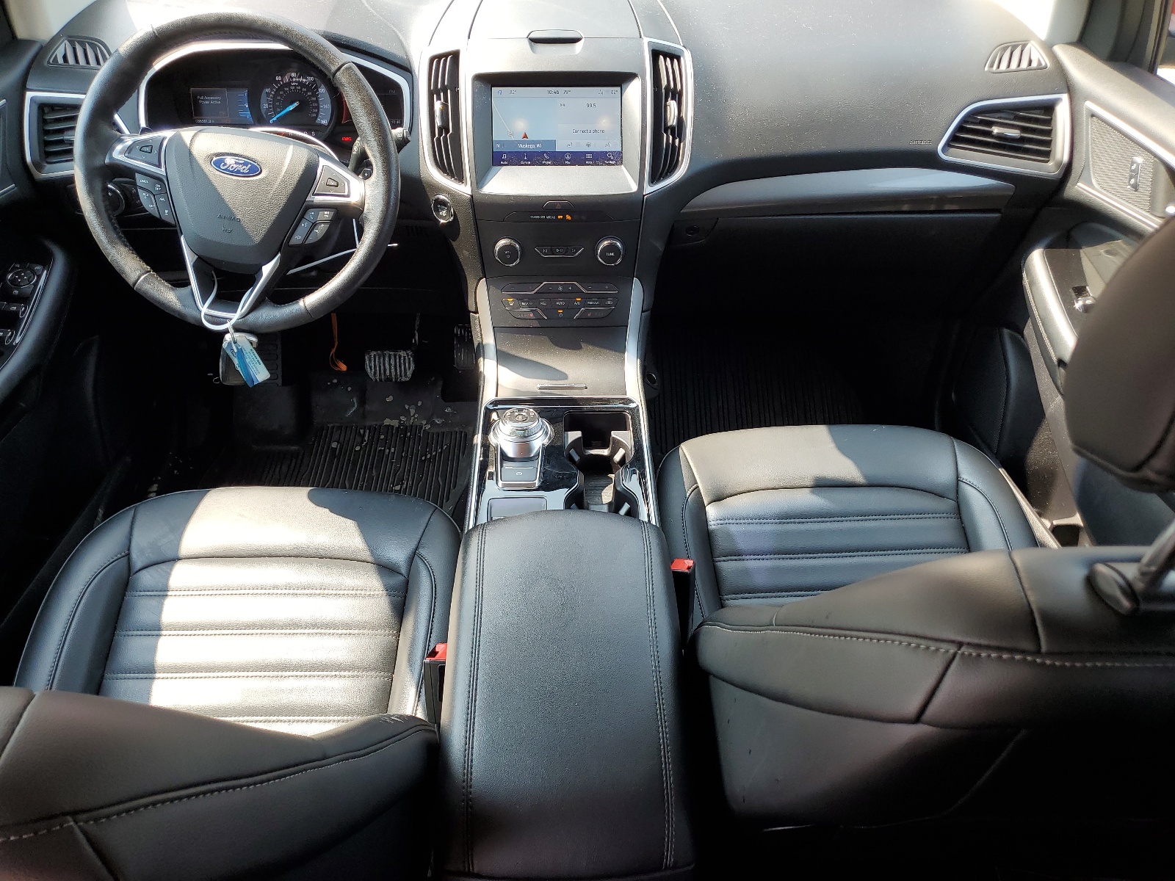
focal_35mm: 26
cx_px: 588
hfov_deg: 67.3
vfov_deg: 53.1
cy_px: 440
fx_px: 883
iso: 50
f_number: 1.5
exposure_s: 1/256
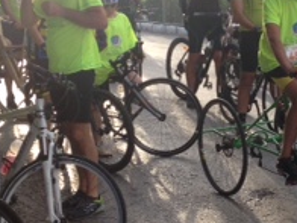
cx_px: 250
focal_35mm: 108
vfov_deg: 13.7
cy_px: 103
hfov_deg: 18.0
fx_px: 927
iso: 50
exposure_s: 1/313
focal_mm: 4.12
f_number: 2.4
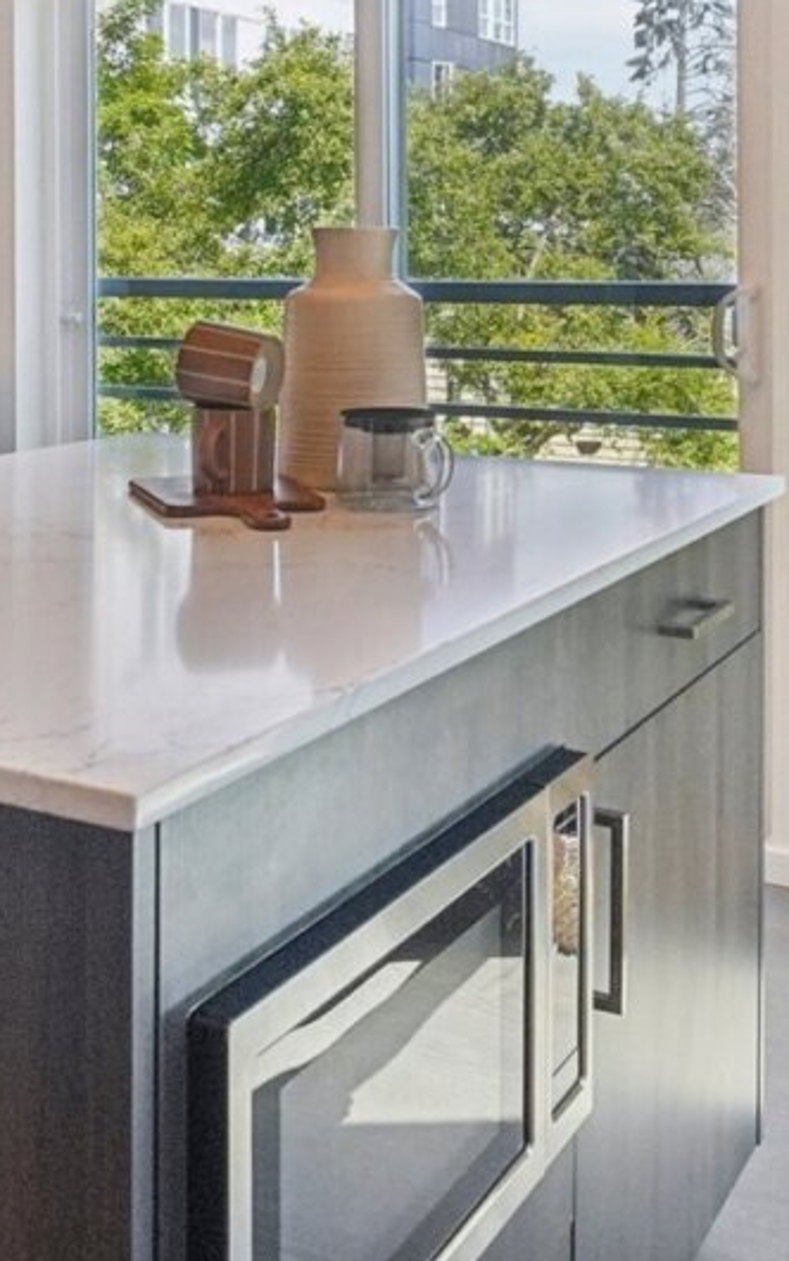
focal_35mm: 43
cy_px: 284
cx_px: 326
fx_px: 1479
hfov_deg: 29.8
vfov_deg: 44.3
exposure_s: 1/320
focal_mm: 16
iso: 1600
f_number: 8
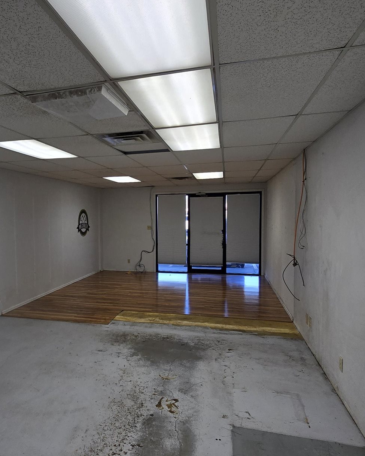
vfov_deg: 70.2
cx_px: 120
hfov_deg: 57.4
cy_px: 237
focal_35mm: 24
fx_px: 324
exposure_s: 1/160
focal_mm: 2.2
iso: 50
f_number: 2.2
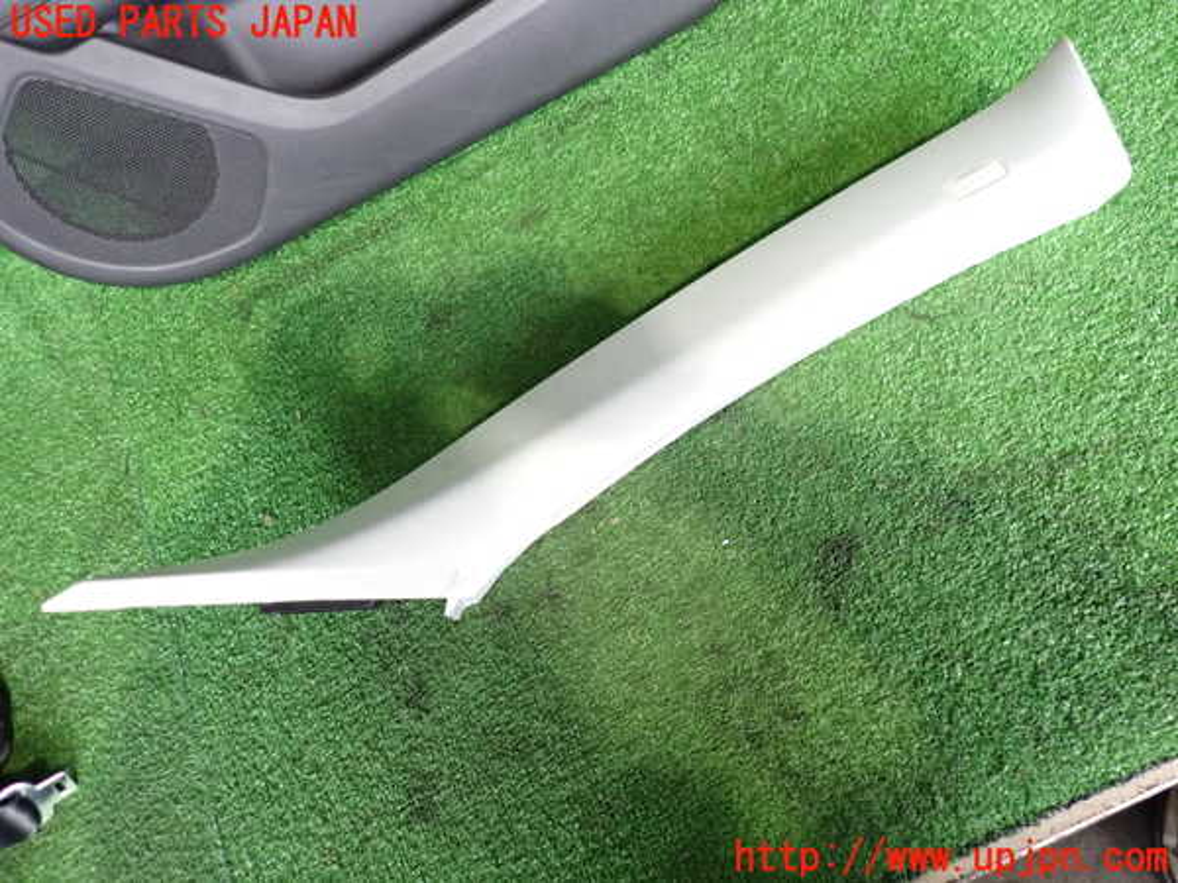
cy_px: 442
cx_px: 589
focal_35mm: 25
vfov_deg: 54.9
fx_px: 851
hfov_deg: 69.4
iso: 320
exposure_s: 1/30
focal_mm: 4.5
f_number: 2
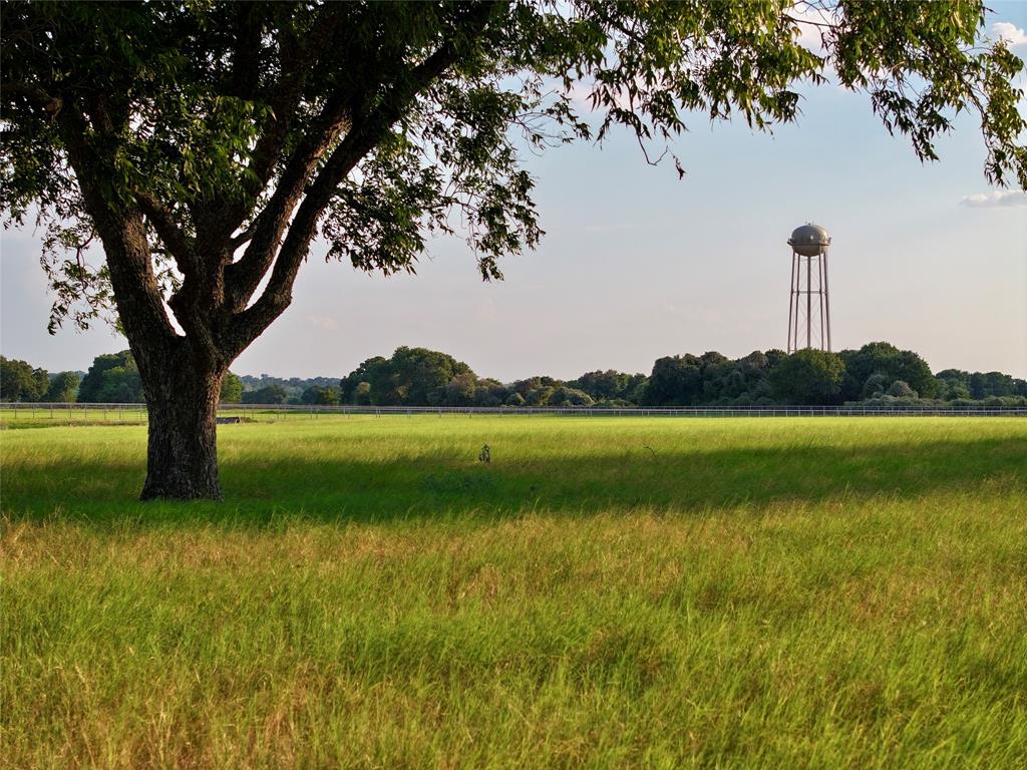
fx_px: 2077
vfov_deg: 21.0
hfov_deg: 27.8
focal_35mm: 70
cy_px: 385
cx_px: 514
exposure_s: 1/30
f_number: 2.8
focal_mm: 19.35
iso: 100
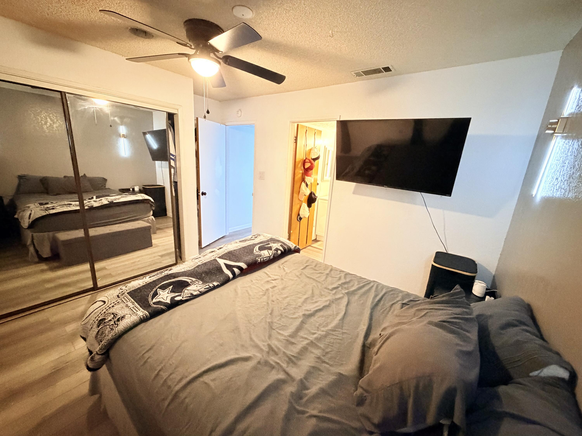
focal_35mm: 14
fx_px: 235
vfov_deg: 85.7
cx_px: 291
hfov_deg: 102.1
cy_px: 218
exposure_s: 1/40
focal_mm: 2.22
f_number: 2.2
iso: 1000
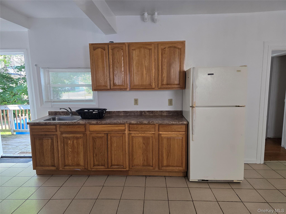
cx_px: 143
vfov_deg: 58.9
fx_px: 190
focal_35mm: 23
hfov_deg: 73.9
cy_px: 107
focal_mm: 6.3
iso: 200
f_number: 1.7
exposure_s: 1/180
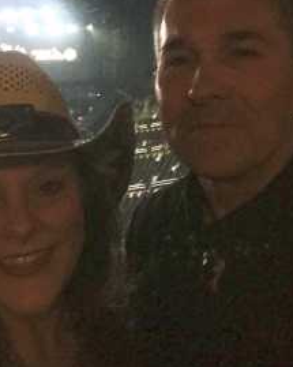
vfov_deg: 40.8
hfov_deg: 33.3
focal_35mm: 45
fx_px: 488
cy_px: 132
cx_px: 113
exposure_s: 1/30
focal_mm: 2.65
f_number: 2.2
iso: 200
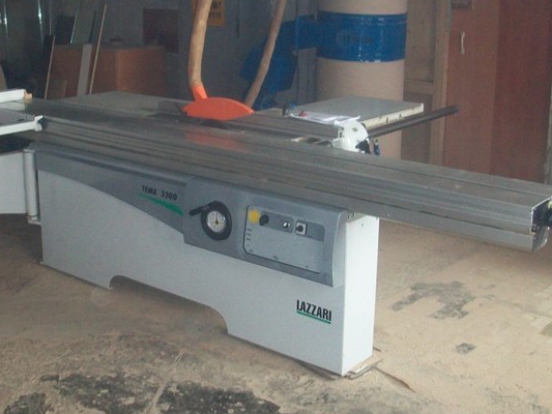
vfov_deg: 28.4
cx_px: 196
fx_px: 813
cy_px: 132
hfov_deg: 37.2
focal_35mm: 51
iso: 160
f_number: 2.8
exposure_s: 1/60
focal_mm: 5.7
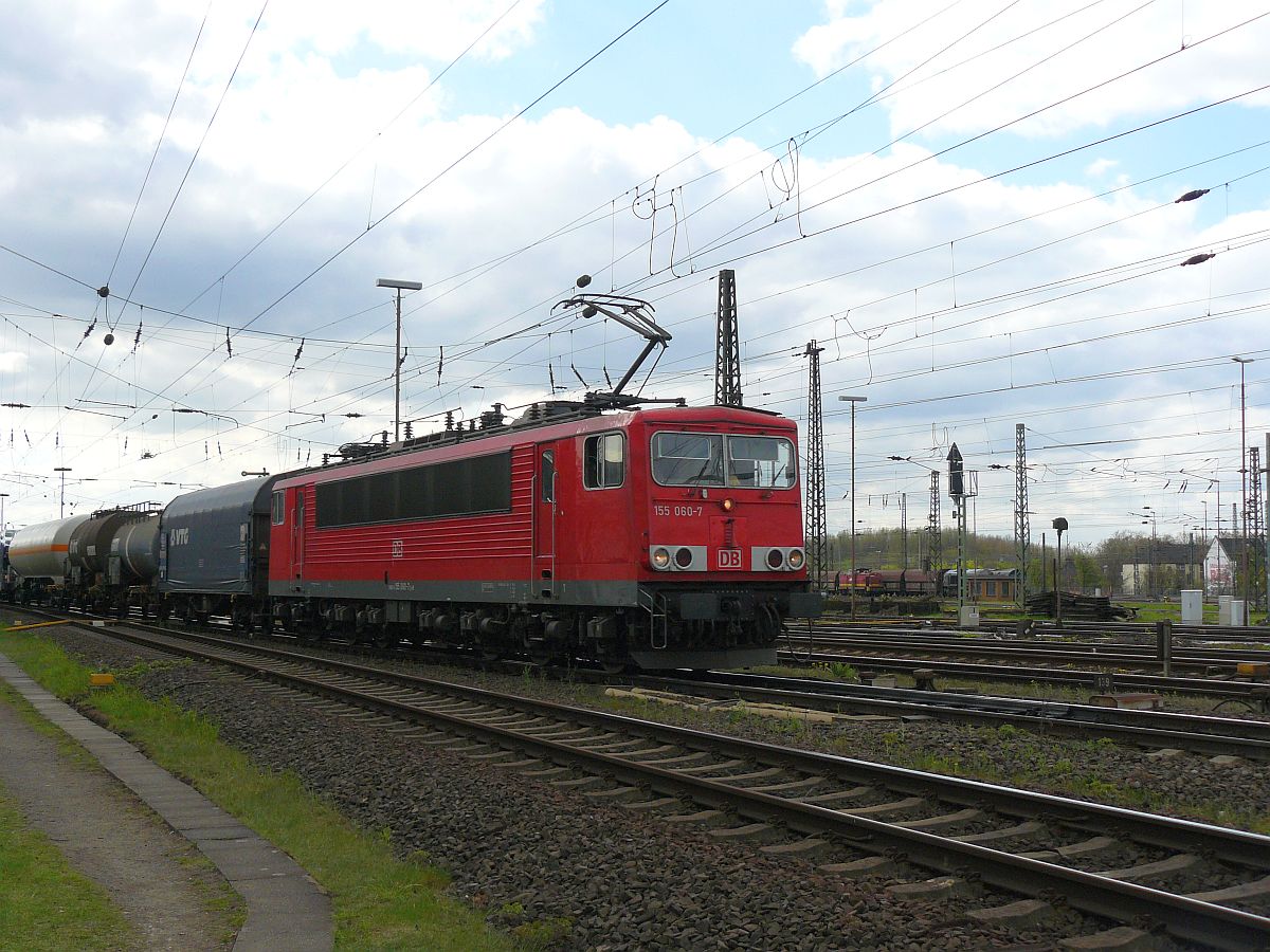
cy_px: 476
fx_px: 1578
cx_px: 635
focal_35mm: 43
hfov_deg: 43.9
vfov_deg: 33.6
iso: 100
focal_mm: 7.1
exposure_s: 1/640
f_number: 4
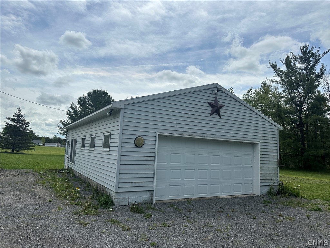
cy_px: 124
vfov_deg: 56.8
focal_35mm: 24
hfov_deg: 71.6
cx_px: 165
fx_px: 229
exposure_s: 1/8929
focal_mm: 6.86
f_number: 1.78
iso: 80
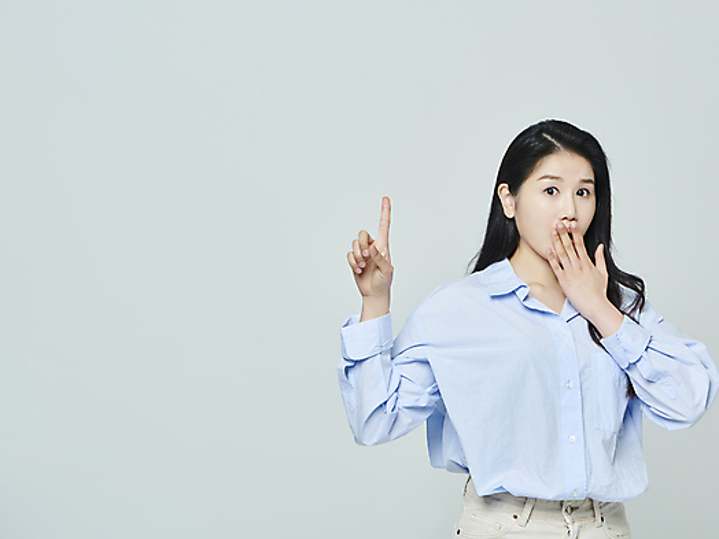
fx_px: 1599
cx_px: 399
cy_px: 267
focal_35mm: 77
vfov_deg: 19.1
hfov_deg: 25.3
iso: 100
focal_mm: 70
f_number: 11
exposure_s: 1/125
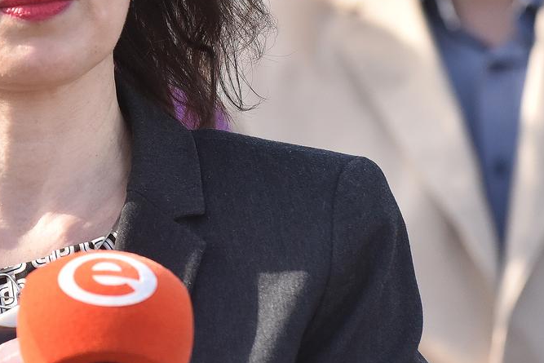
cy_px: 19
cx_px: -22
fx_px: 5804
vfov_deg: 3.6
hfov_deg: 5.4
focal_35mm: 384
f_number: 5
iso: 1600
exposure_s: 1/4000
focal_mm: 160
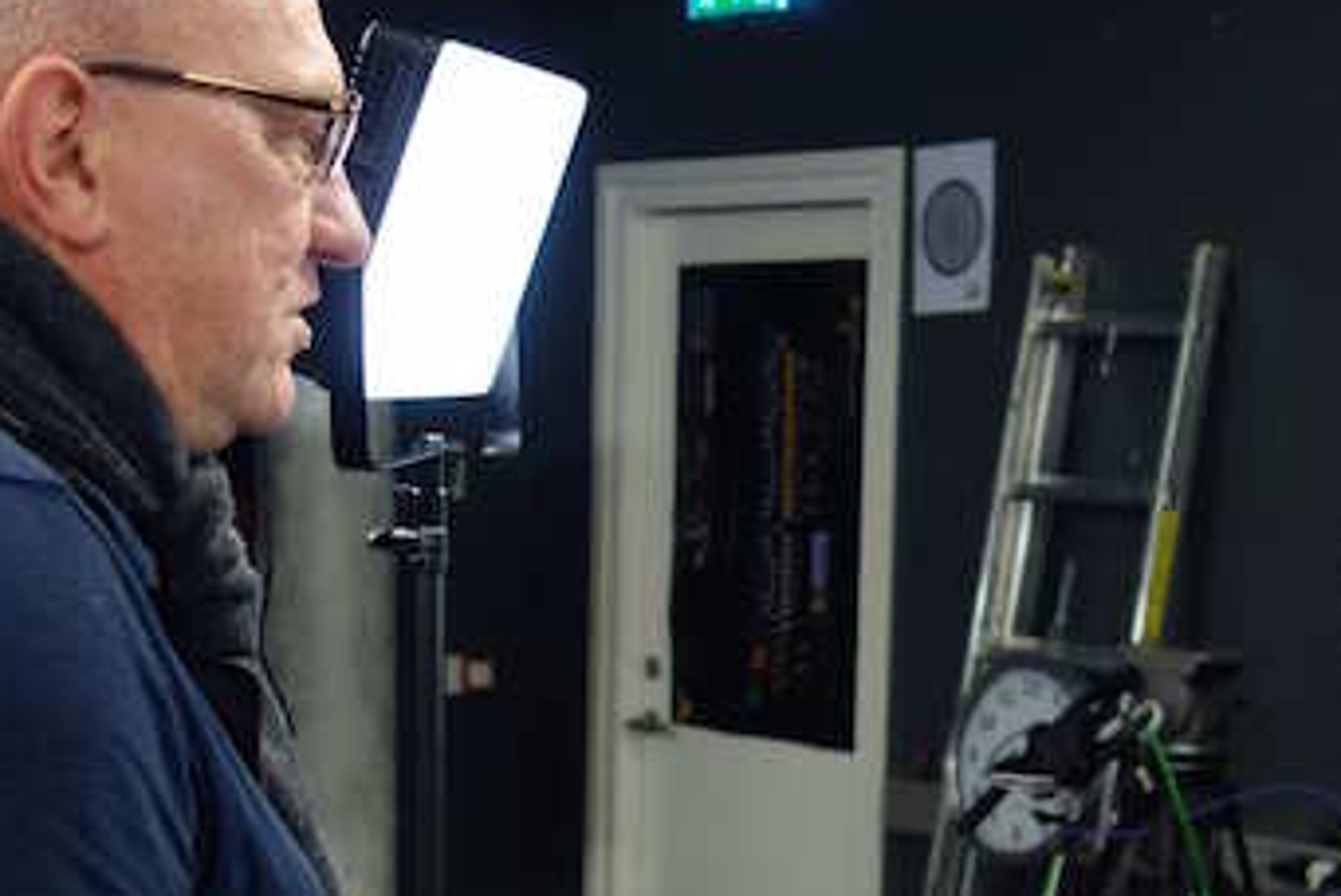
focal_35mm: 82
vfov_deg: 16.5
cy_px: 815
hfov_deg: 24.5
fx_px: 3057
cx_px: 1007
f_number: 1.8
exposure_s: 1/80
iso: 160
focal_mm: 10.4
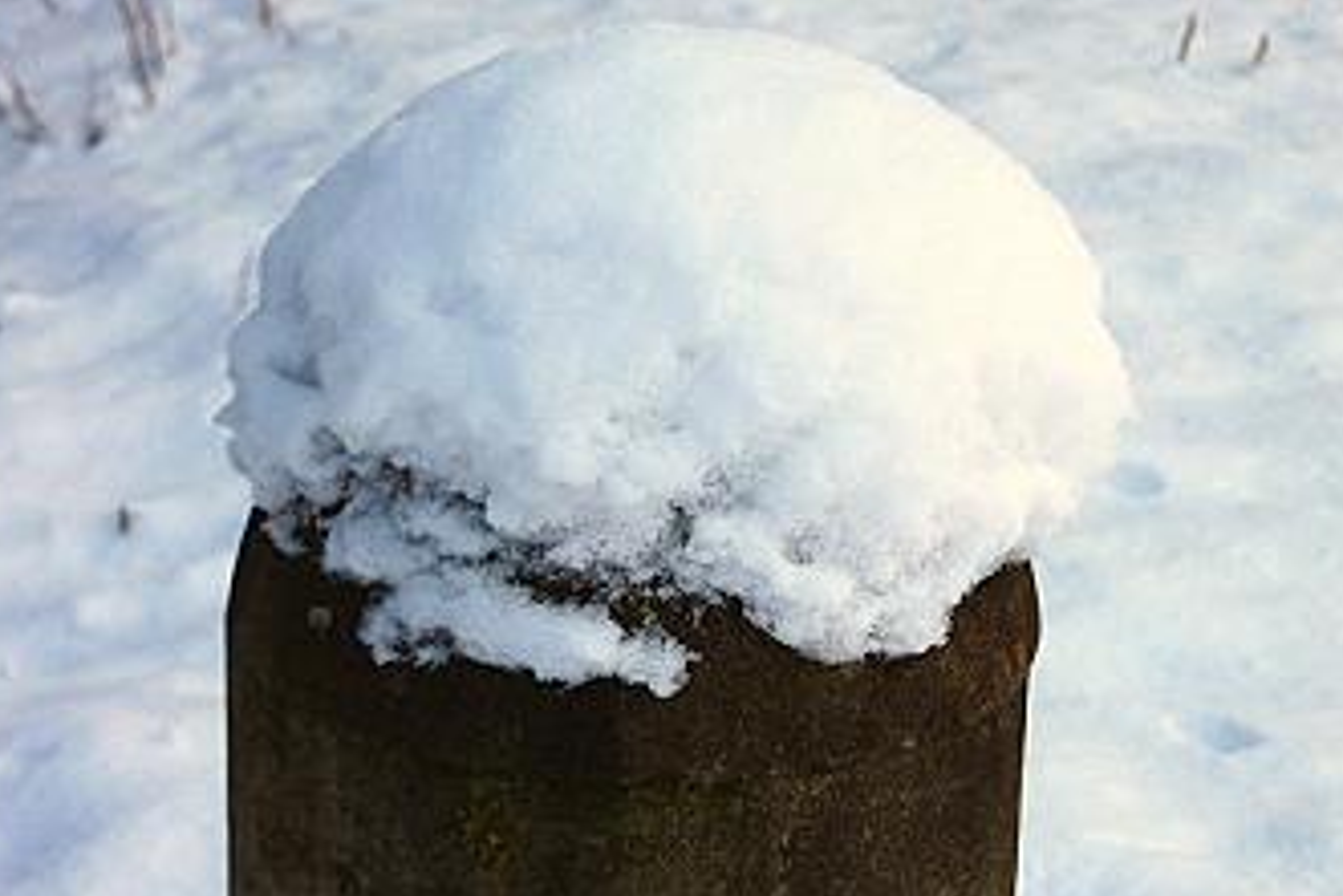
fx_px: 3844
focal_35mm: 103
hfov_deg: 19.8
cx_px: 799
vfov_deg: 13.3
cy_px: 440
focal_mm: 12.8
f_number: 4.2
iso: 80
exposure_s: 1/250
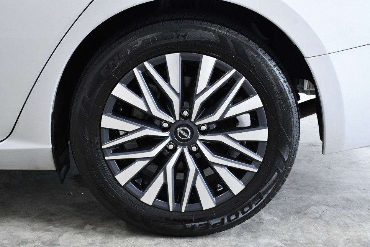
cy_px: 130
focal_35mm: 71
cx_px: 178
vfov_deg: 19.2
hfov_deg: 28.5
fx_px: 730
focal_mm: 45
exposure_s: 1/250
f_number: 8
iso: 2500
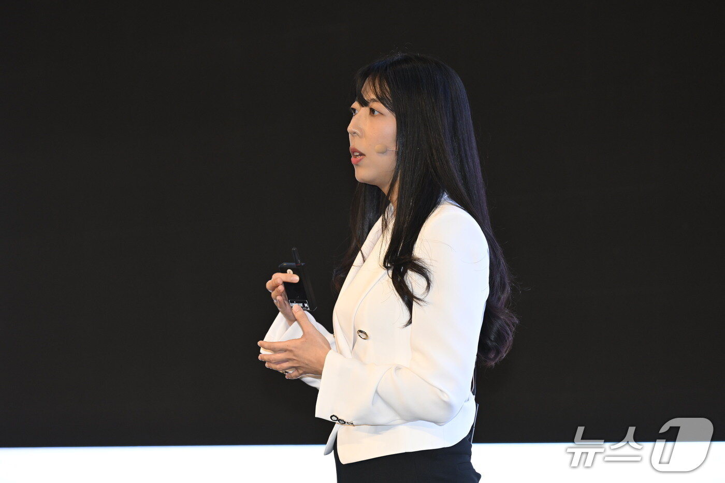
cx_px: 362
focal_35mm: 200
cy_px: 242
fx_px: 4027
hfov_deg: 10.3
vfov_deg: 6.9
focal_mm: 200
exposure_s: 1/125
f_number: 4.8
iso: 2000
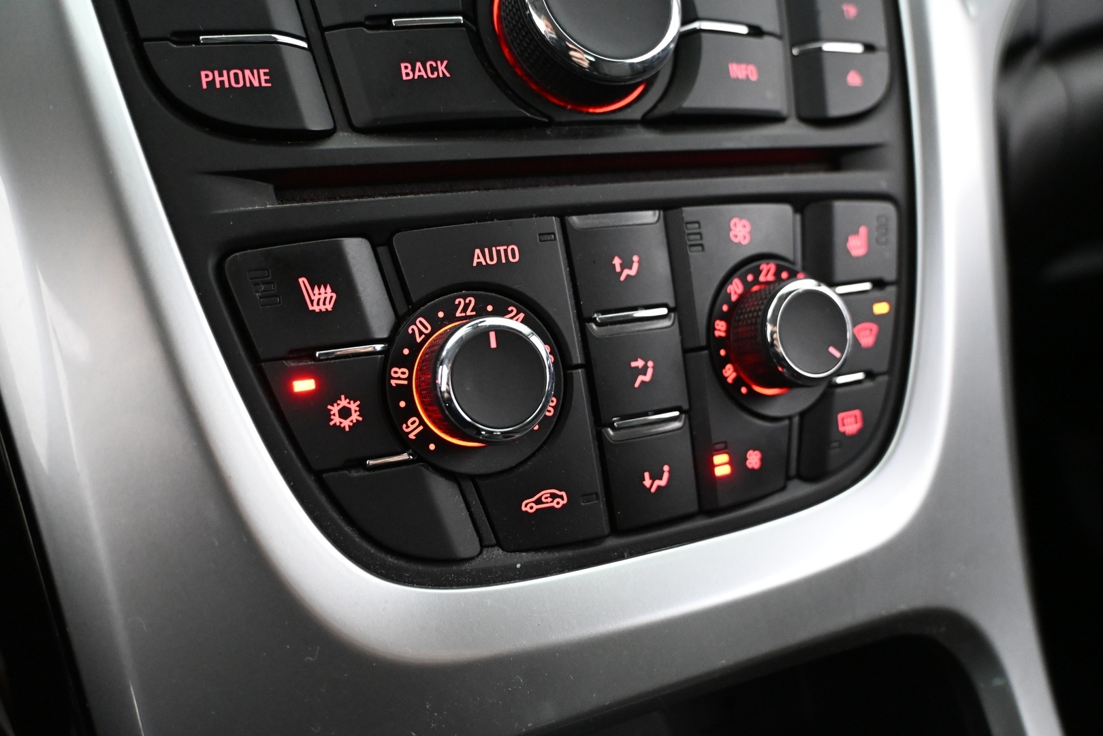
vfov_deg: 45.7
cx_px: 552
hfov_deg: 64.6
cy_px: 368
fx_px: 873
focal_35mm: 28
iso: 3600
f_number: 3.8
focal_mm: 19
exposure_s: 1/30
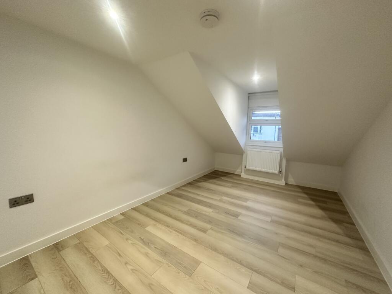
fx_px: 159
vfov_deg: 85.7
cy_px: 147
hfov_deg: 102.1
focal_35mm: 14
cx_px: 196
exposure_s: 1/100
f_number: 2.2
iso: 320
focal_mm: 2.22
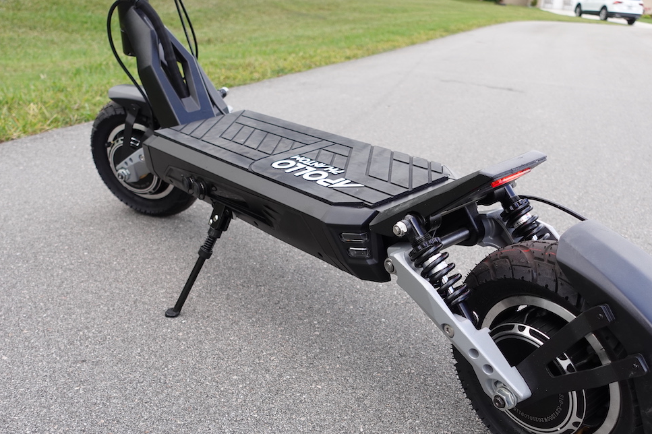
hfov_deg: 53.1
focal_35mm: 36
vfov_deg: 36.7
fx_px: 652
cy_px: 269
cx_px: 331
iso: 125
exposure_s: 1/320
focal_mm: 11.5
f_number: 2.8
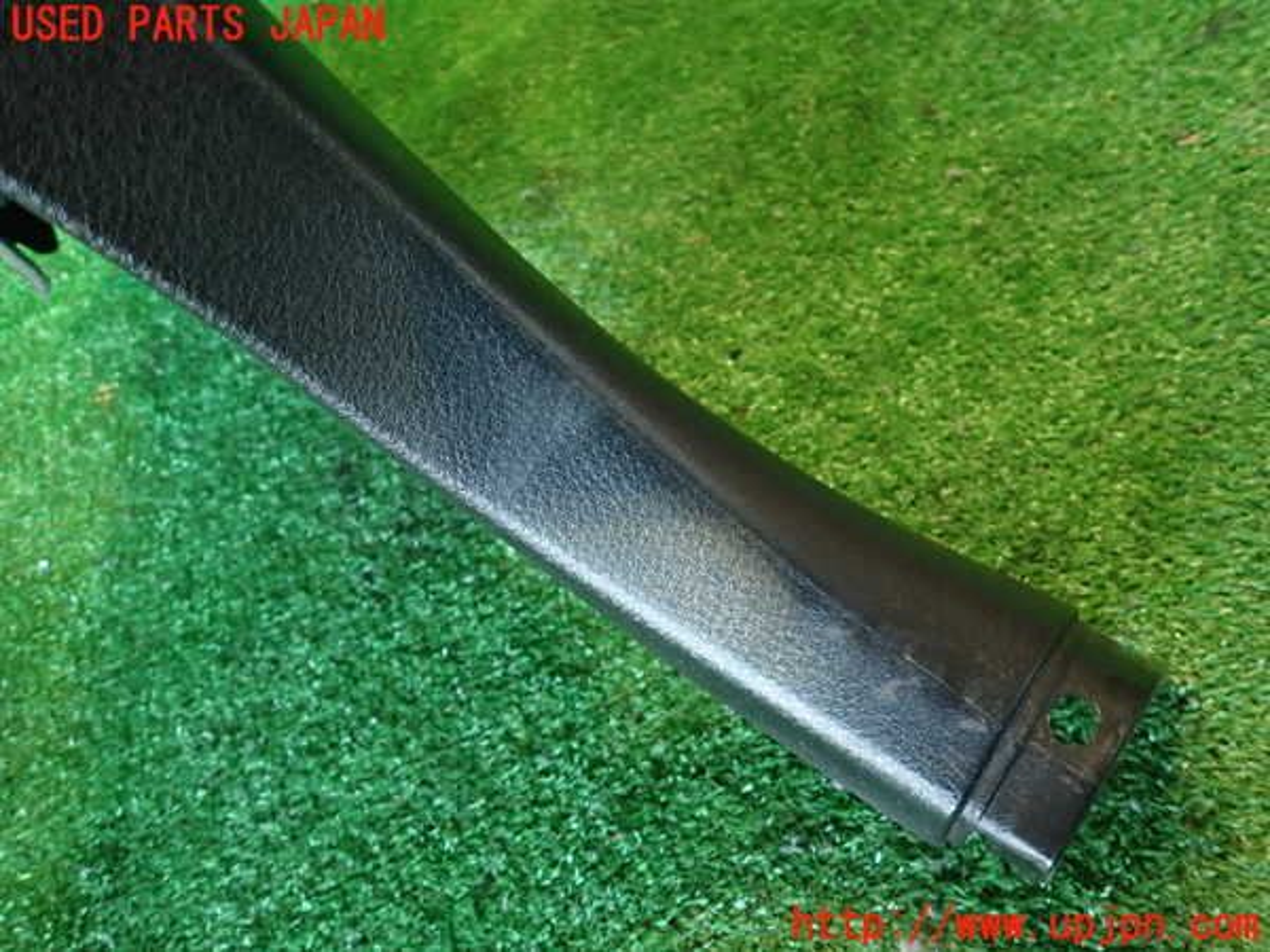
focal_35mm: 25
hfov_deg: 69.4
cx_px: 635
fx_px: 917
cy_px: 476
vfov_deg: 54.9
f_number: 2
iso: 250
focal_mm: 4.5
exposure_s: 1/30
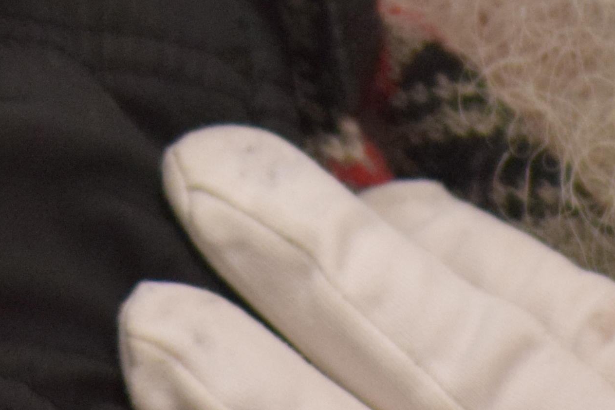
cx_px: 211
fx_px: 21308
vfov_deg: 1.1
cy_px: -483
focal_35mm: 1247
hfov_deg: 1.7
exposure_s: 1/125
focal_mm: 175
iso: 1800
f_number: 5.3
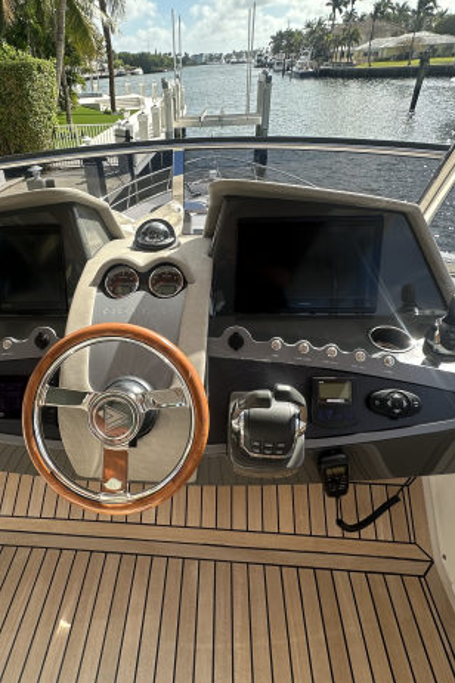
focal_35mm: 21
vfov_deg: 81.2
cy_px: 327
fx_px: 398
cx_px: 171
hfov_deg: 58.7
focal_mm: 2.22
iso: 40
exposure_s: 1/520
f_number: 2.2
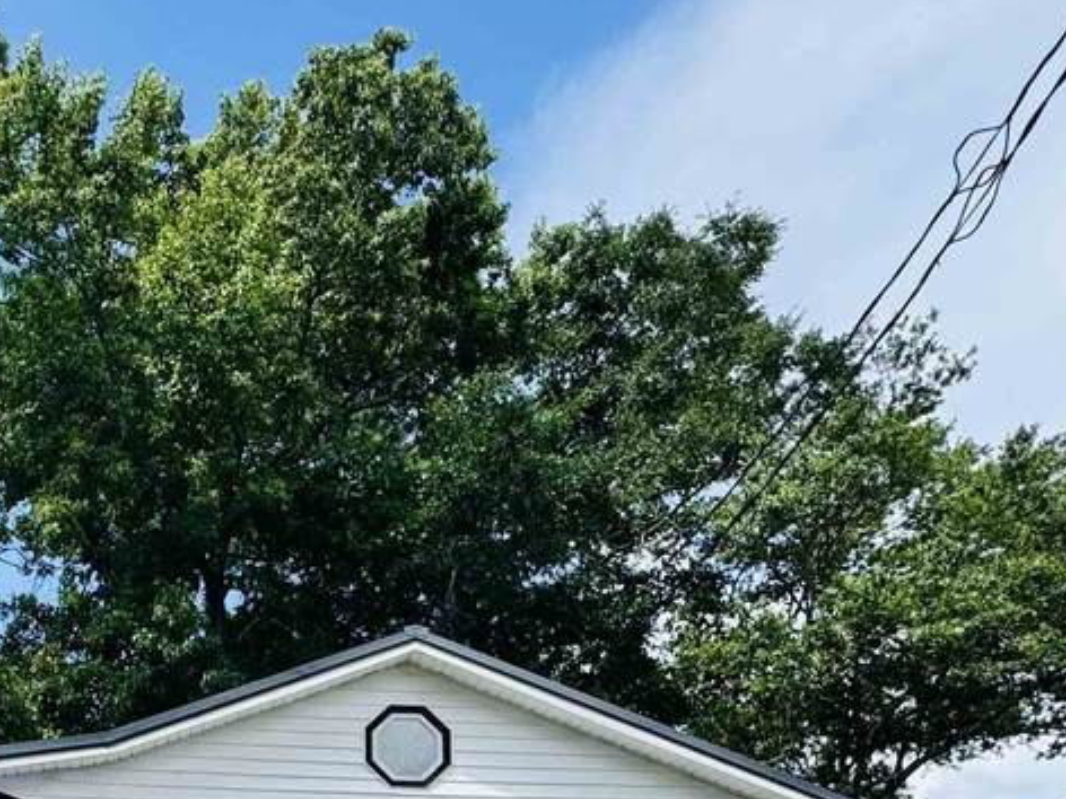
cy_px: 892
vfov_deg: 32.8
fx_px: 1170
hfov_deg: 46.6
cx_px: 224
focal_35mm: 38
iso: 50
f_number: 2.2
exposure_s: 1/2494
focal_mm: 2.22
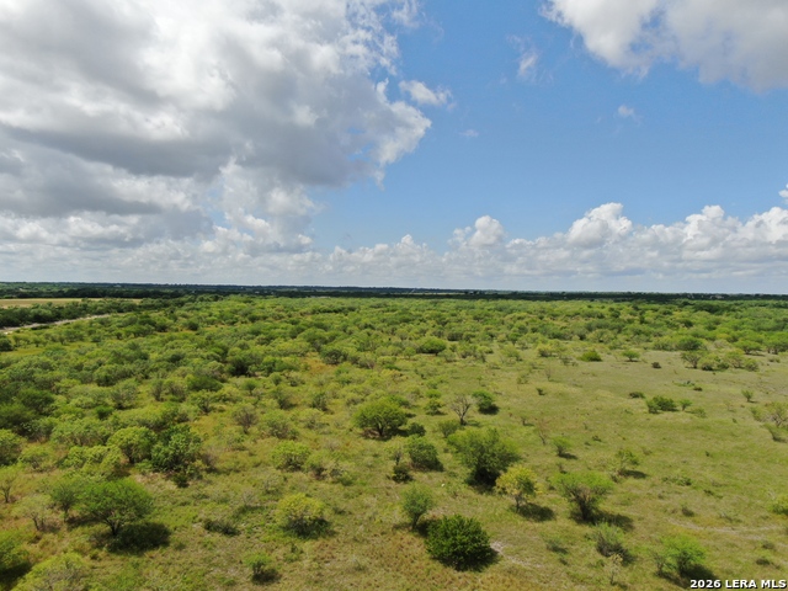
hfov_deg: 69.4
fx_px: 569
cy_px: 296
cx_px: 394
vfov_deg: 54.9
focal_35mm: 25
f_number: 2.8
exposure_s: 1/2000
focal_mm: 4.48
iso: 100
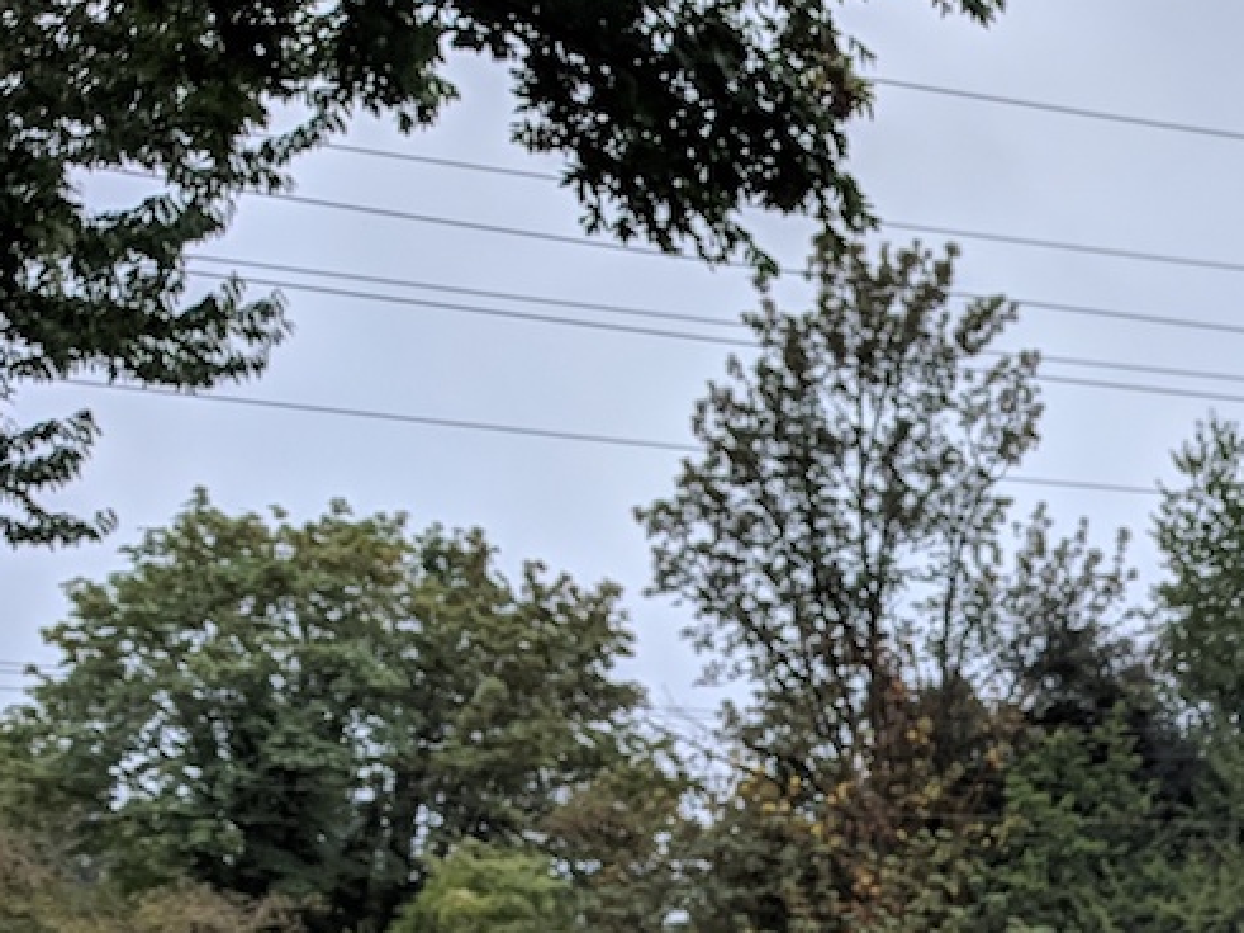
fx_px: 3198
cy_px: 1488
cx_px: 1961
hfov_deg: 18.9
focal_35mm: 89
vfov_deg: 15.1
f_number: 2
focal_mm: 4.67
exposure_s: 1/1292
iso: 50
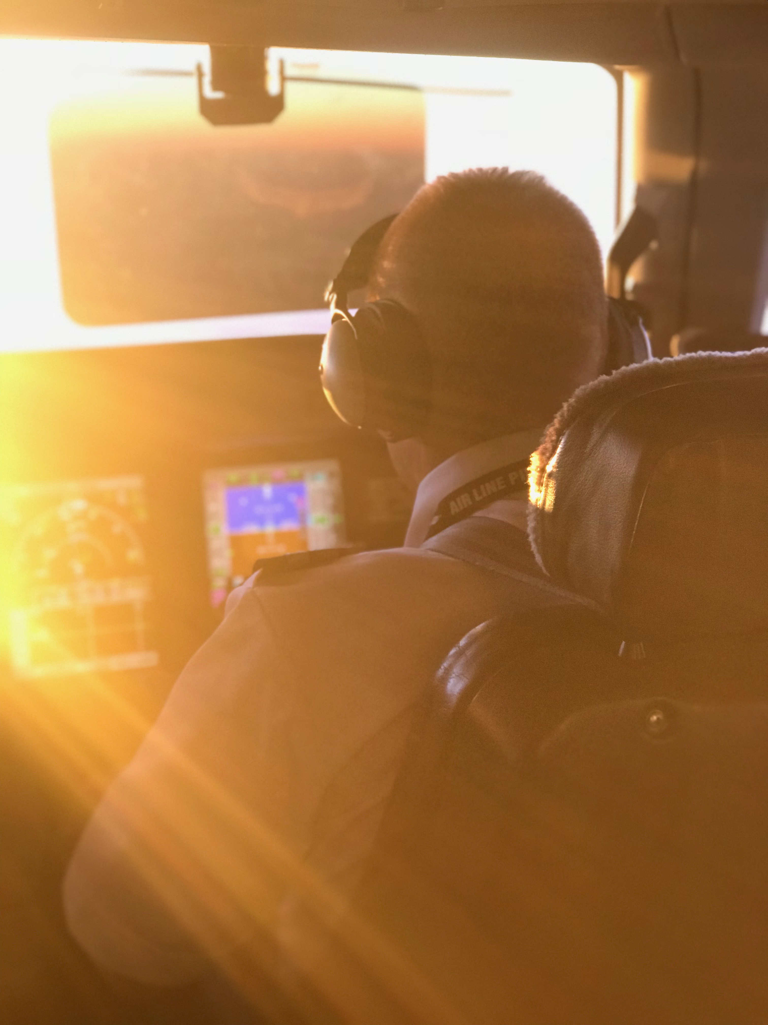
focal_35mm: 57
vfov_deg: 33.8
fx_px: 1686
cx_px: 384
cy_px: 512
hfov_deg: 25.7
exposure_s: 1/60
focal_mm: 6.6
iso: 250
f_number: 2.8
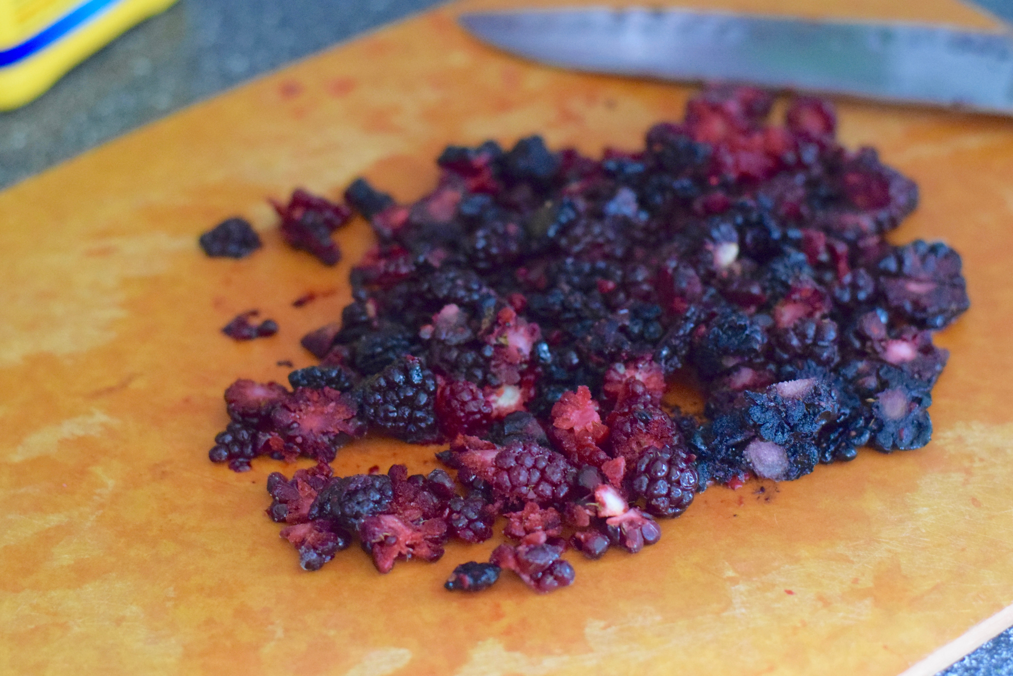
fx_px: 2110
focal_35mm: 75
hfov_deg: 27.0
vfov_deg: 18.2
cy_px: 338
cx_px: 506
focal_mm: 50
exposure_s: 1/30
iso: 6400
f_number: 1.8
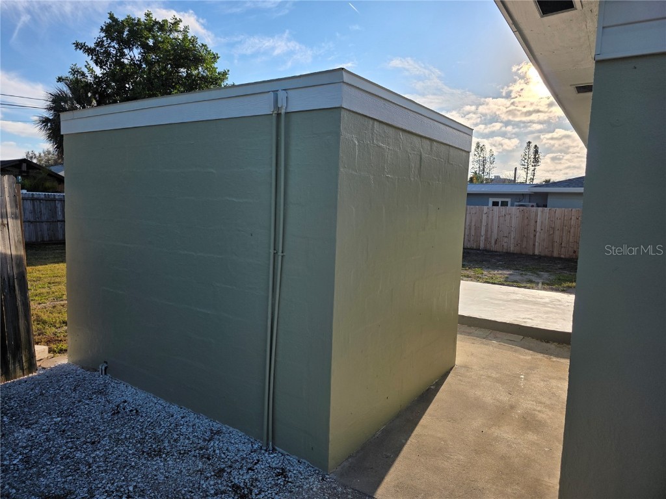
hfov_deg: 73.9
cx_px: 333
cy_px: 250
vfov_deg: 58.9
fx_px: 443
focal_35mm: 23
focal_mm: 6.3
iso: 64
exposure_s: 1/7944
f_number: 1.7
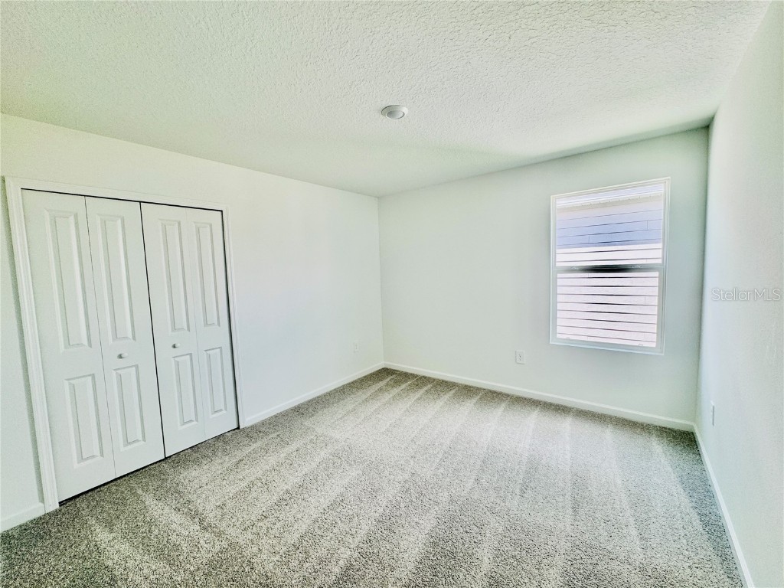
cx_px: 392
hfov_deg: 102.1
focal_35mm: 14
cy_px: 294
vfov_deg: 85.7
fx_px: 317
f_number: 2.2
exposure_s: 1/120
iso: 64
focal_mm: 2.22
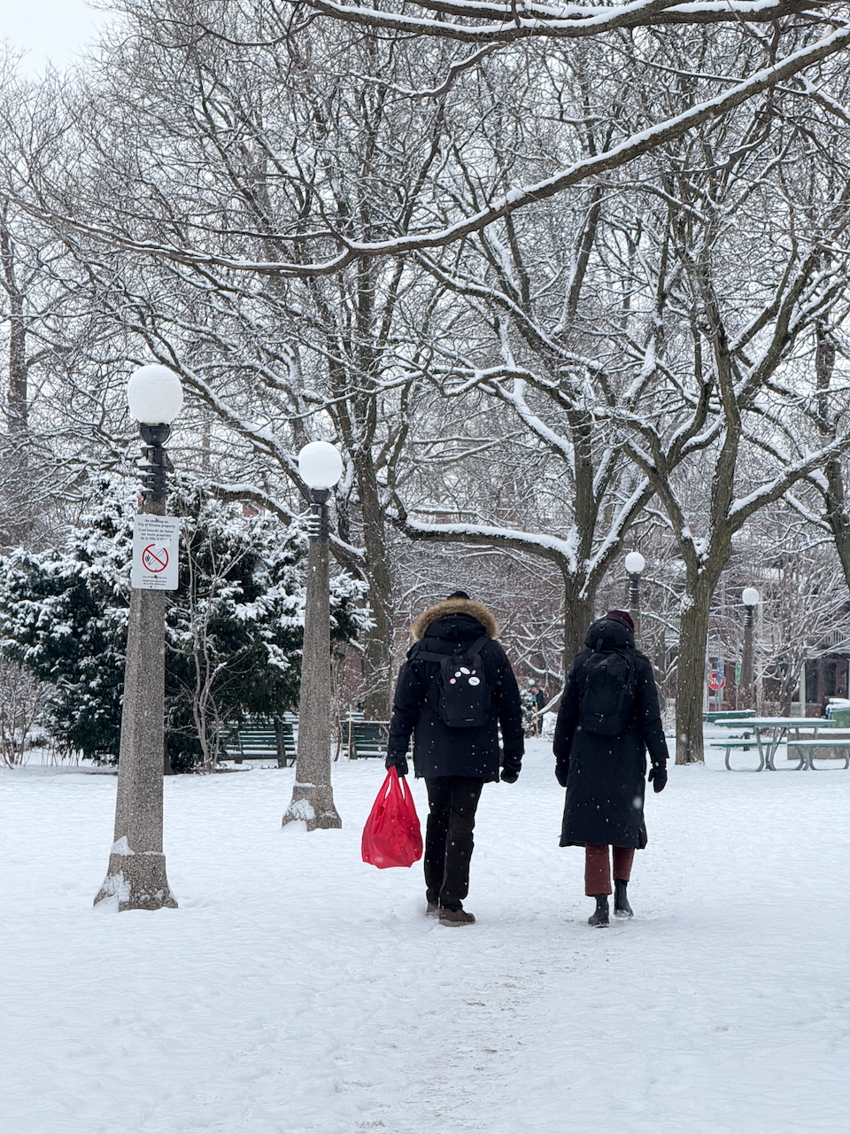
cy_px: 567
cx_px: 425
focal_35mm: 120
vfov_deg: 16.4
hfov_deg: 12.3
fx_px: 3929
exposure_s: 1/99
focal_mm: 15.66
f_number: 2.8
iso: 160
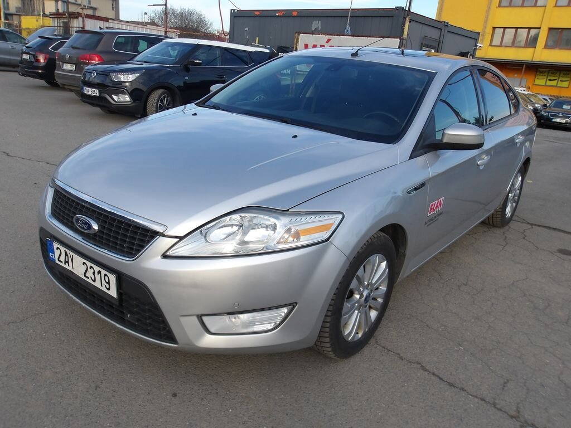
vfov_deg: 51.4
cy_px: 214
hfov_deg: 65.3
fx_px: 445
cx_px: 286
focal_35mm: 27
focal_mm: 4.9
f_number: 3
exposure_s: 1/426
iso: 100
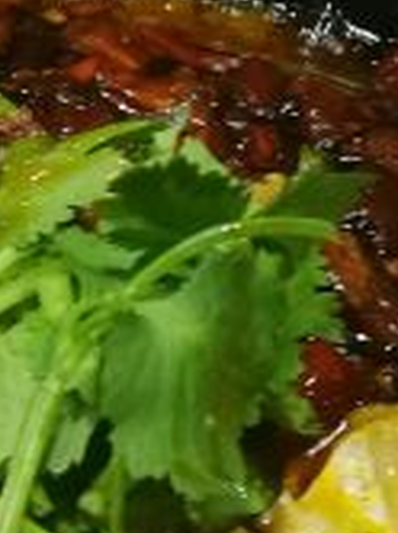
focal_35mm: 114
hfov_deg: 12.7
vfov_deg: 16.5
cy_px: 649
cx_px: -66
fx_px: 1752
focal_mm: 4.5
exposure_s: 1/25
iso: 320
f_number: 2.2
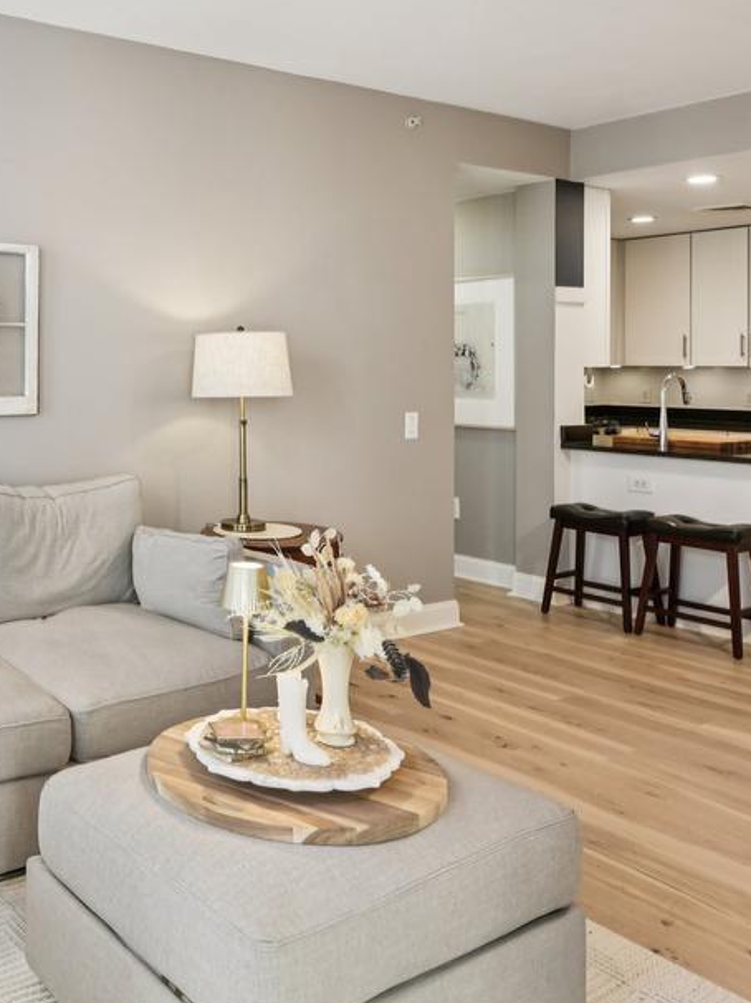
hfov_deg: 40.6
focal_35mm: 32
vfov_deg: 56.3
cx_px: 68
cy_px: 391
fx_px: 926
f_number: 7.1
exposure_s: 1/15
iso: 280
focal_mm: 14
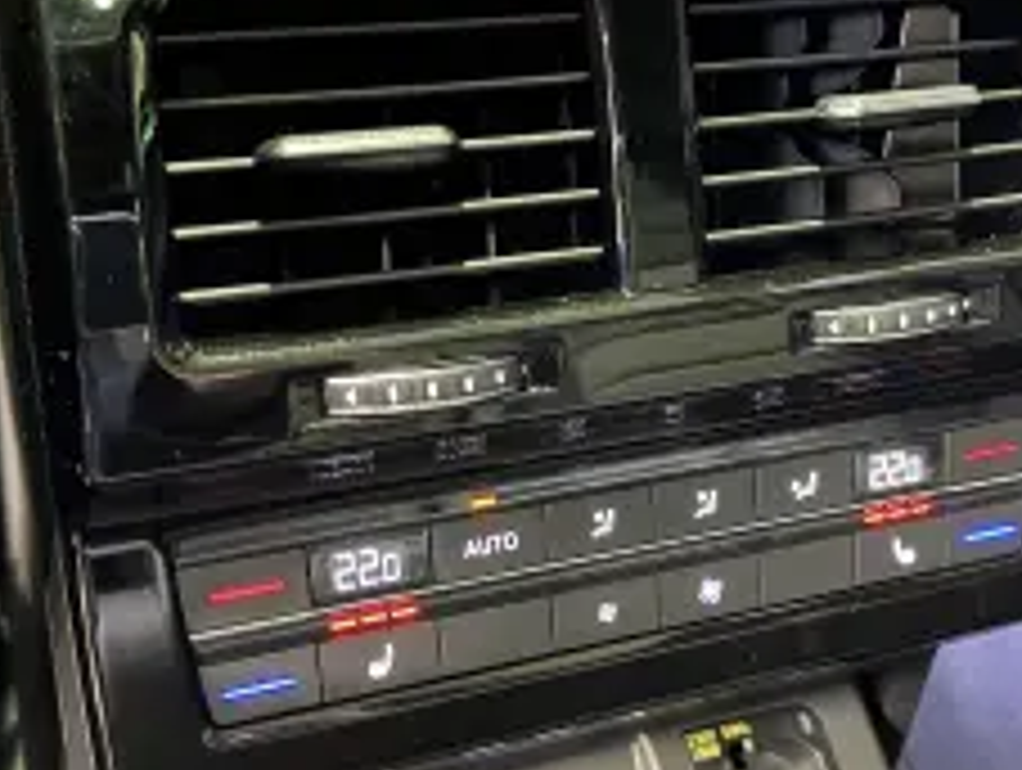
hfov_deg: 48.6
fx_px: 1124
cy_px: 500
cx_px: 612
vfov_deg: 37.5
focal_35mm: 38
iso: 2500
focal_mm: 6.76
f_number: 1.78
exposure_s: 1/9
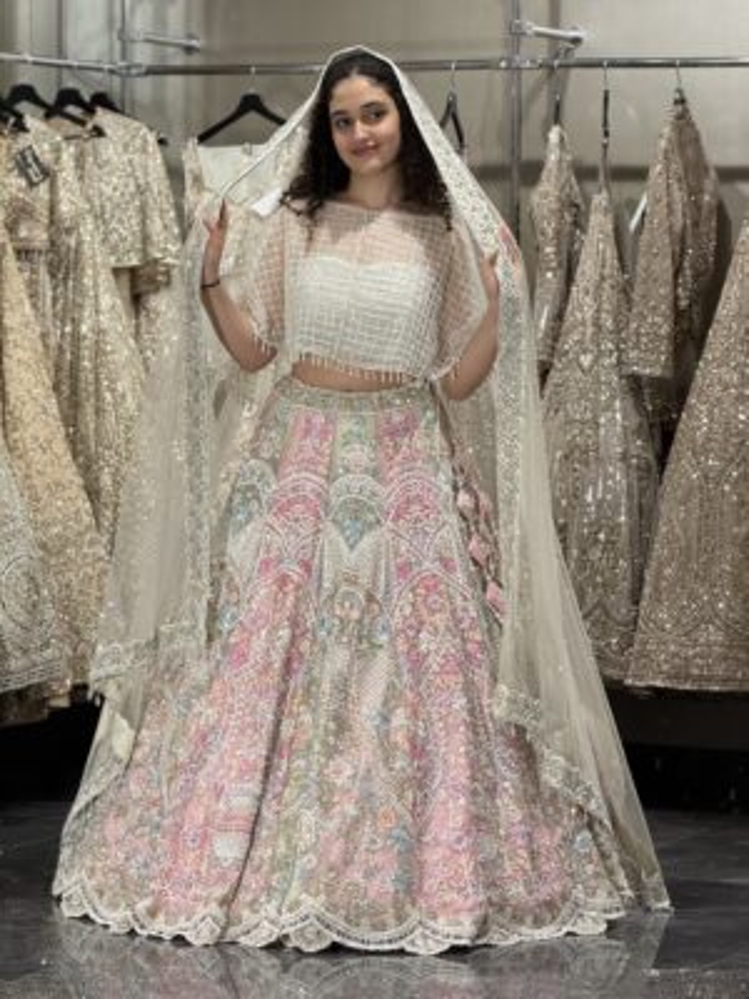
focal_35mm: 120
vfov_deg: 16.4
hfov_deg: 12.3
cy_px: 500
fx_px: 3462
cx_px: 374
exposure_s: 1/100
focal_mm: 15.66
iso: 125
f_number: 2.8
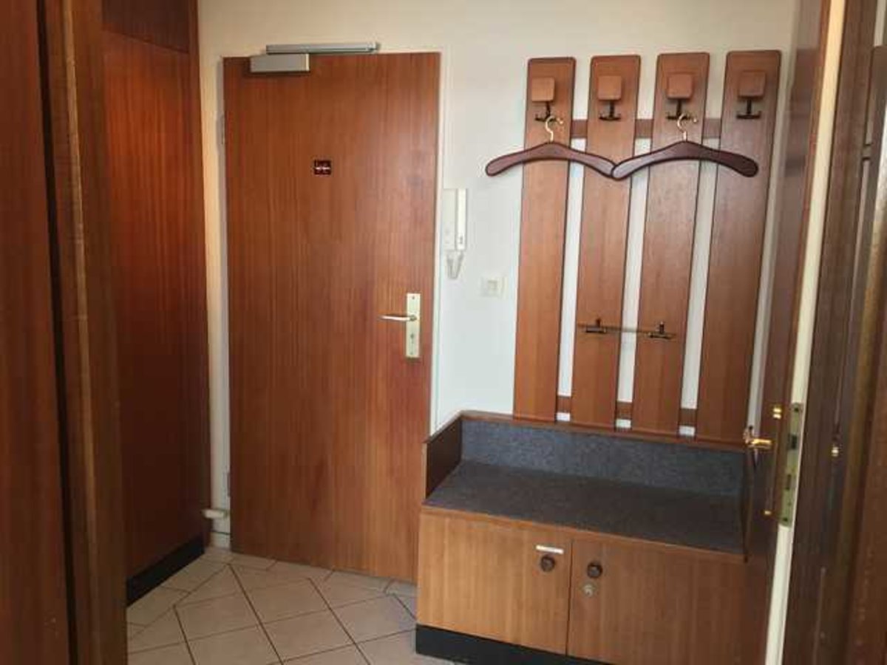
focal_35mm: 31
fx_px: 794
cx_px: 444
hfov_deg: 58.4
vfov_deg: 45.4
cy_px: 332
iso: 125
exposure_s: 1/33
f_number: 2.4
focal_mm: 3.3
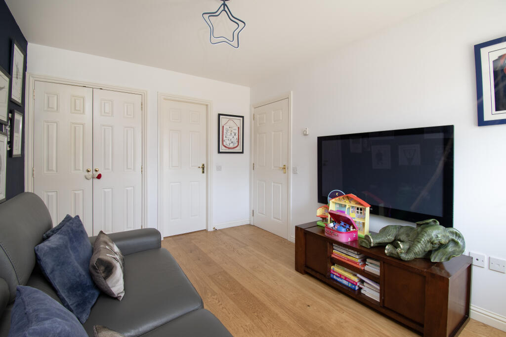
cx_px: 253
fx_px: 211
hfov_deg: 100.4
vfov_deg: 77.3
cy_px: 168
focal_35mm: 15
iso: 320
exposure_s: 1/13
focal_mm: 10
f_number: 9
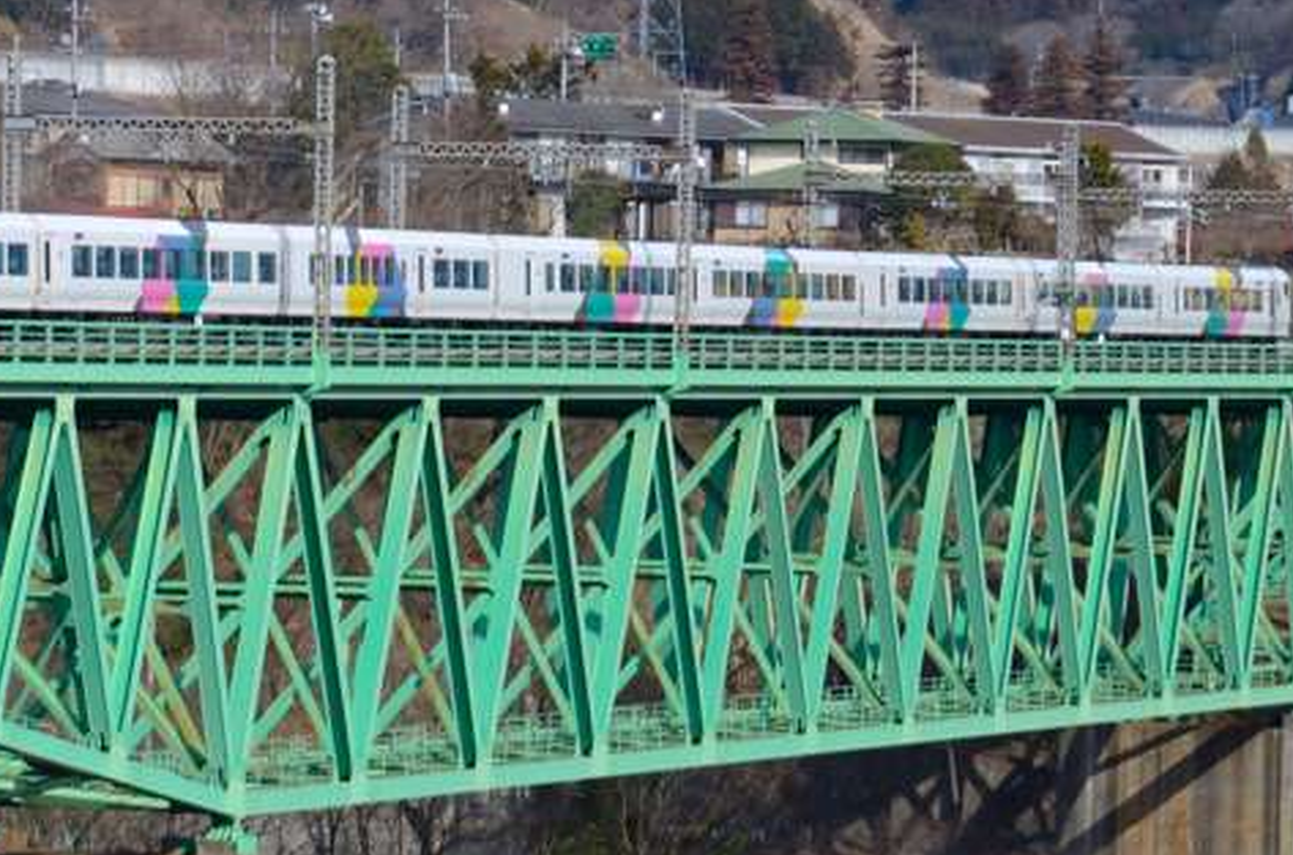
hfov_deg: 6.9
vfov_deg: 4.6
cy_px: 347
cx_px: 137
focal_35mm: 299
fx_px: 10714
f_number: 5
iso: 400
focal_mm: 92
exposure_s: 1/500
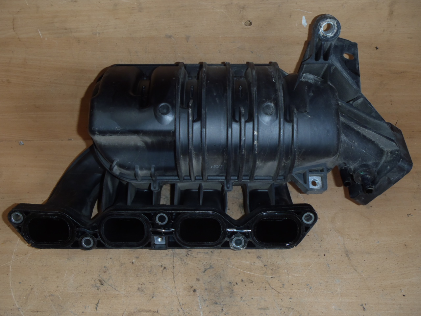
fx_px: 462
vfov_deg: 37.7
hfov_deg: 49.0
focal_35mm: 38
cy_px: 158
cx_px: 210
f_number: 4.6
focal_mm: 6.83
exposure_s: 1/40
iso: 100
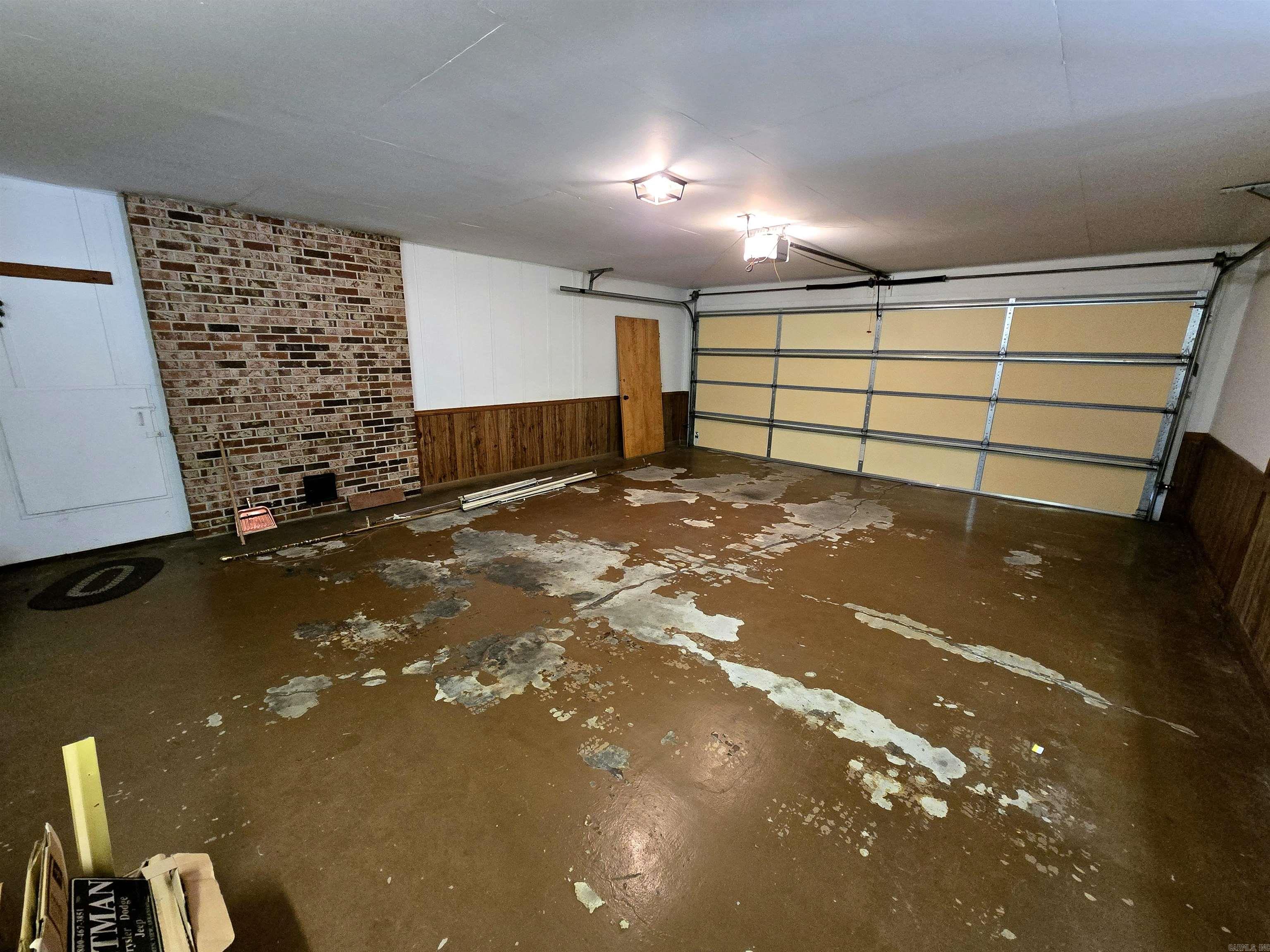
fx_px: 477
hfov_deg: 106.2
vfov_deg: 89.9
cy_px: 476
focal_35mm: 13
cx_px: 635
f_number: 2.2
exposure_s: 1/60.2
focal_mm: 2.2
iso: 1000
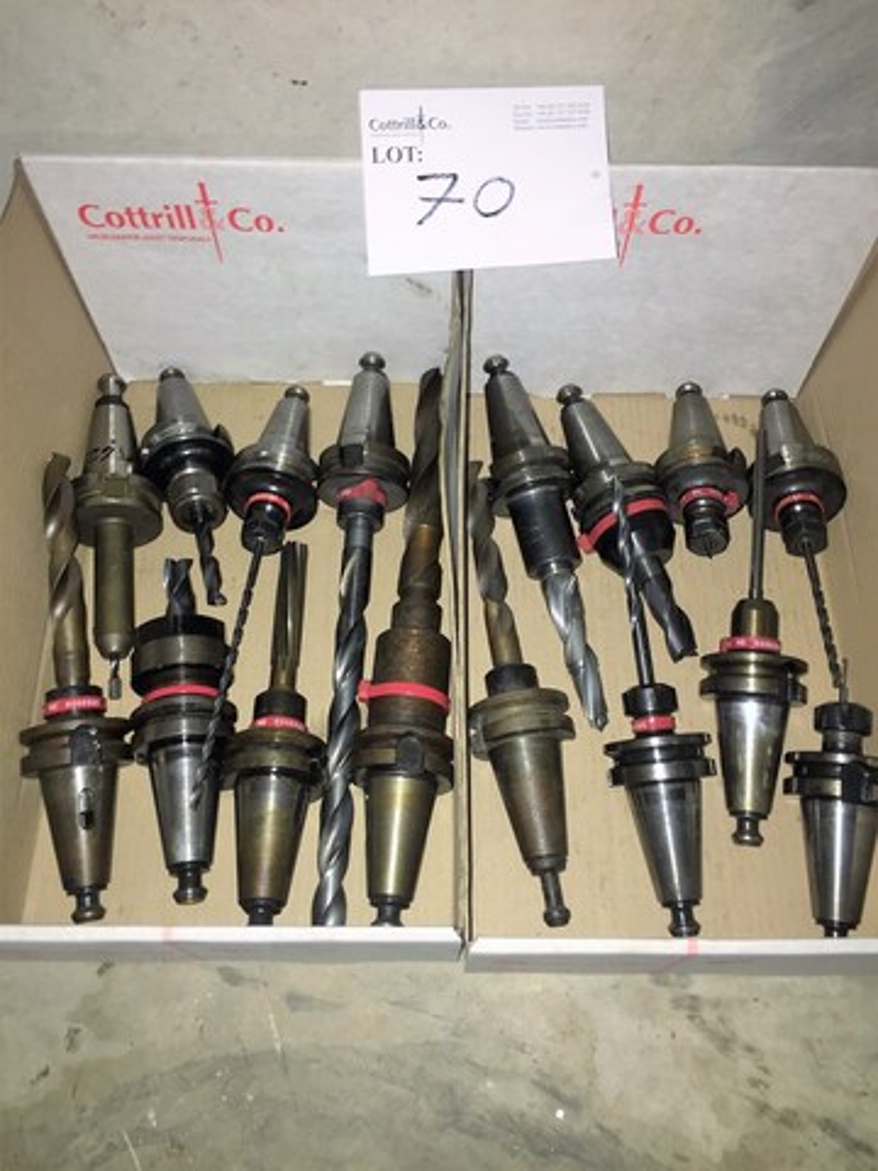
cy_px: 586
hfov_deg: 48.2
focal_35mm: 29
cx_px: 439
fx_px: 981
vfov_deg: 61.7
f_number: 2.2
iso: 50
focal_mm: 4.15
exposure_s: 1/17
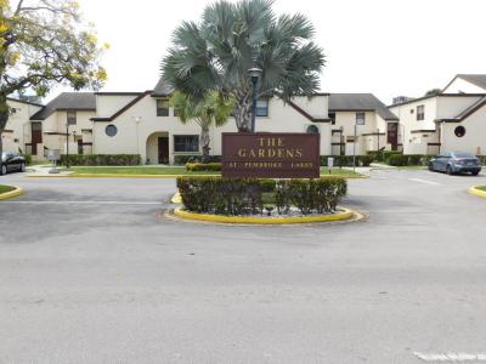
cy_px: 182
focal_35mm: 36
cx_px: 243
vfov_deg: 39.7
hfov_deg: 51.4
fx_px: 505
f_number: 3.5
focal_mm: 6.3
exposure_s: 1/800
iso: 125
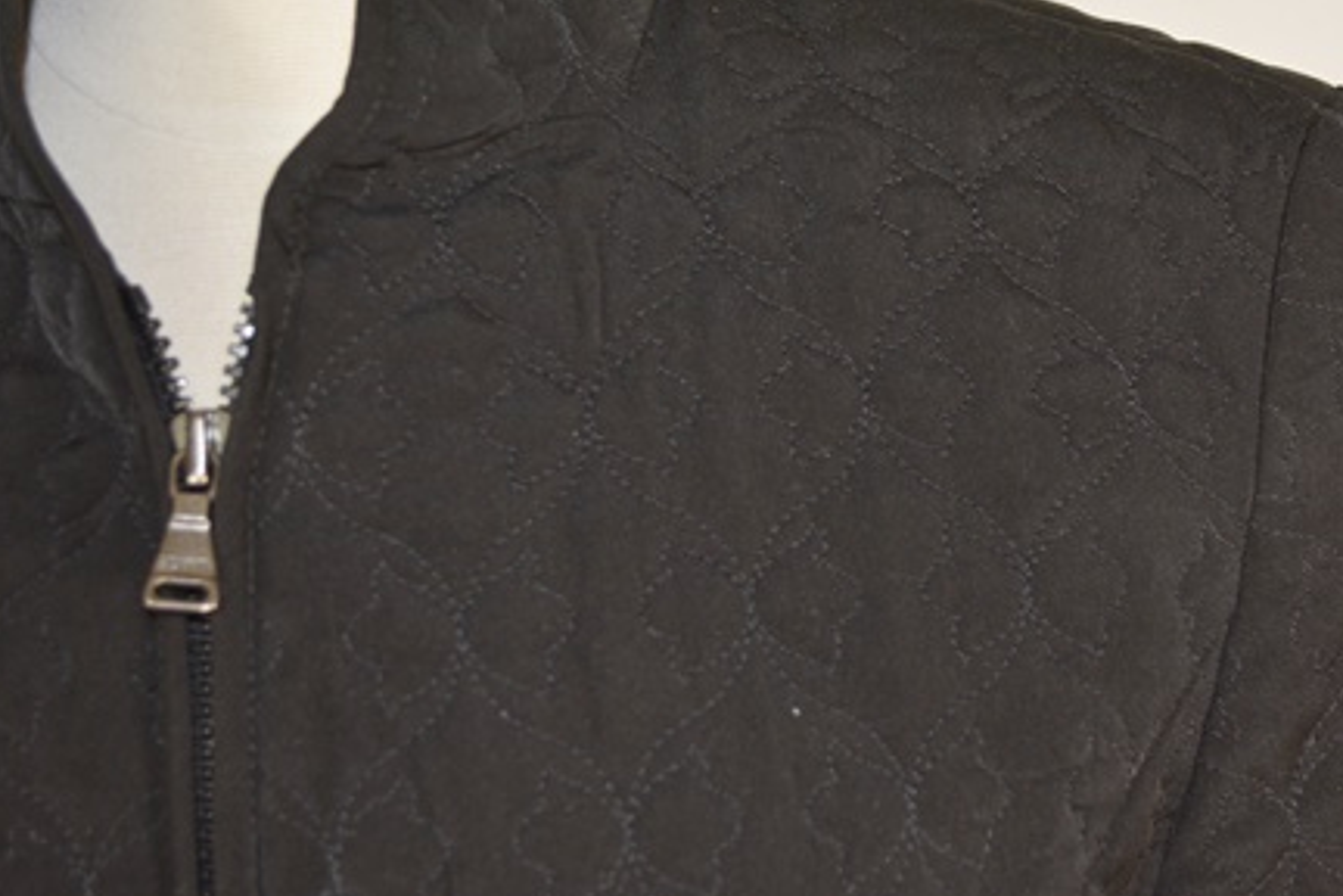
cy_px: 470
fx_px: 2798
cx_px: 892
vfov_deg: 18.2
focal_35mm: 75
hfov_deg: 26.8
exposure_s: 1/60
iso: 720
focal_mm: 36
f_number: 5
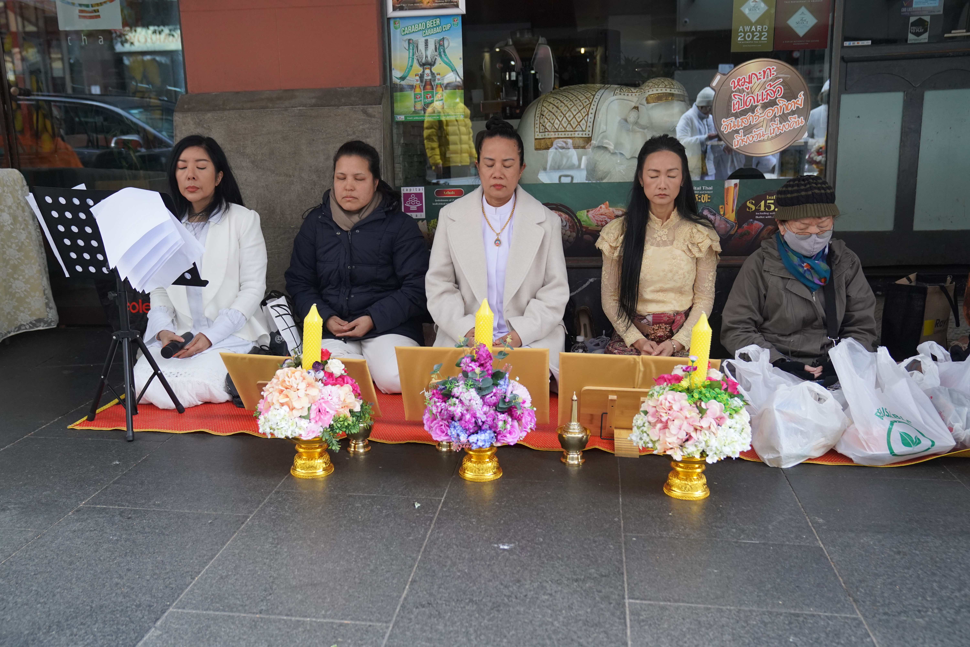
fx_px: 889
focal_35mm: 33
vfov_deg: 40.0
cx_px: 485
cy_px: 324
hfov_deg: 57.2
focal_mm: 33
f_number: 4
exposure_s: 1/160
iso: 2000
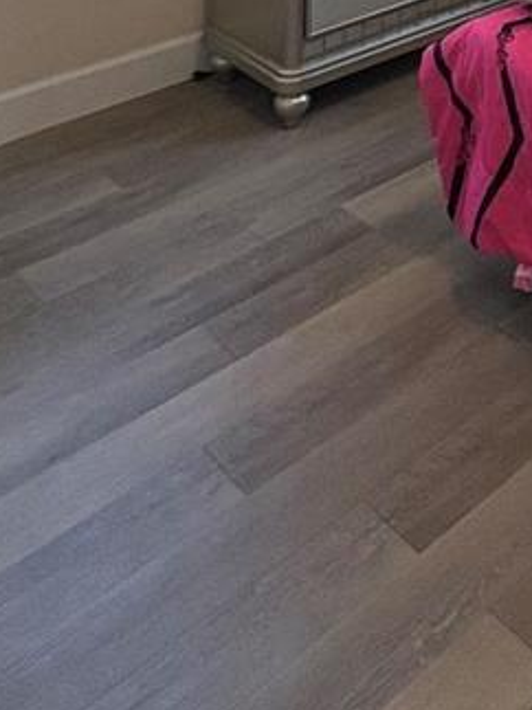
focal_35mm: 52
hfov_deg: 24.4
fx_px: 1066
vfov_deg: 25.9
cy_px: -387
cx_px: 697
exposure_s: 1/120
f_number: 2.2
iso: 250
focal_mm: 2.22
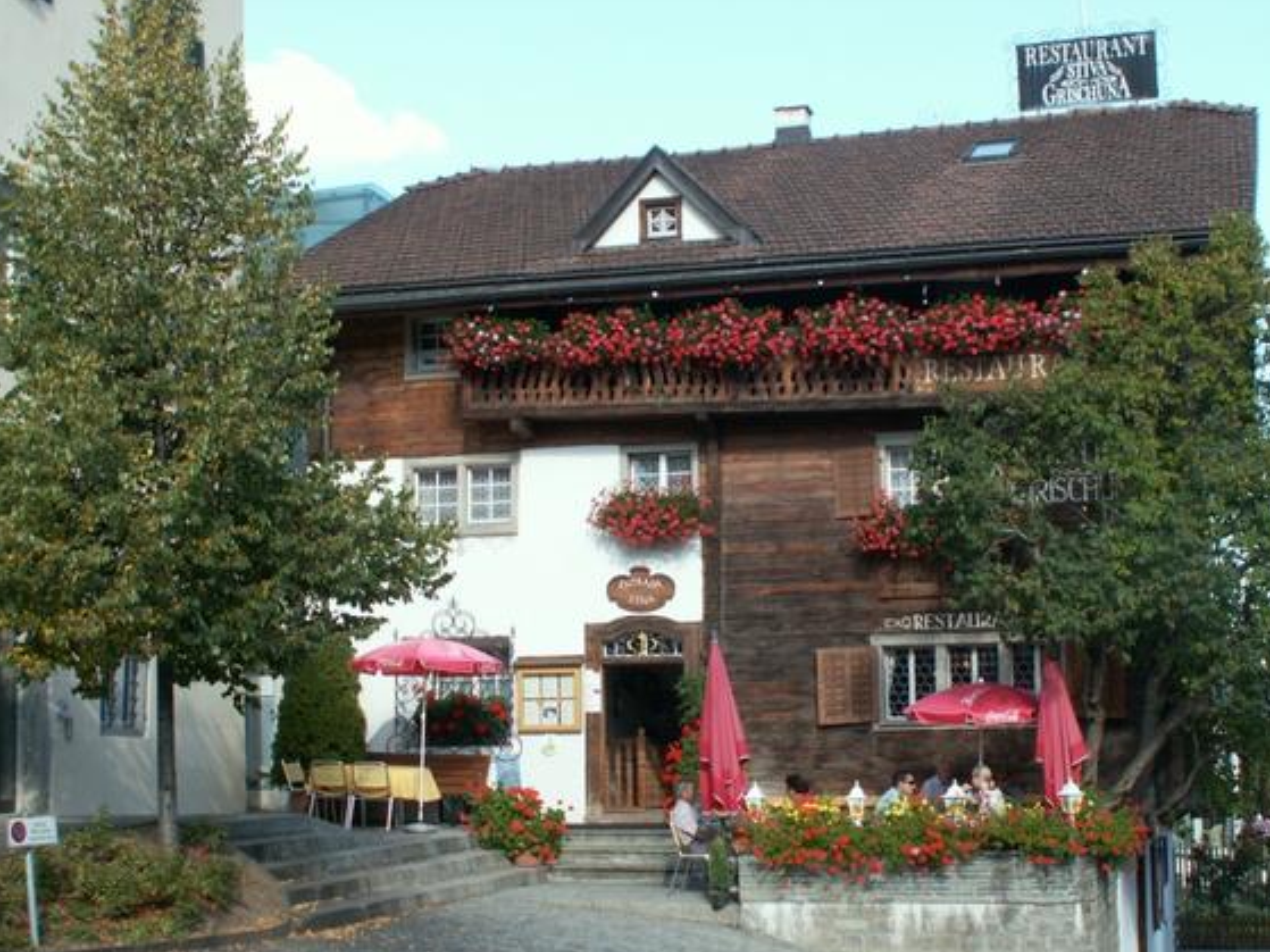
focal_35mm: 55
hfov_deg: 34.9
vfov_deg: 26.5
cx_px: 682
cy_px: 536
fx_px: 2017
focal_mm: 8.03
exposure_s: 1/100
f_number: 5
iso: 50
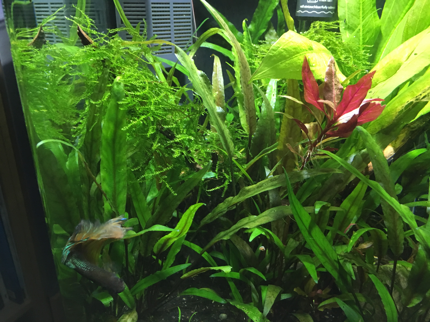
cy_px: 161
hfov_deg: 61.7
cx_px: 215
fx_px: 360
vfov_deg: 48.2
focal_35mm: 29
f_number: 2.2
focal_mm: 4.15
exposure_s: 1/33
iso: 200
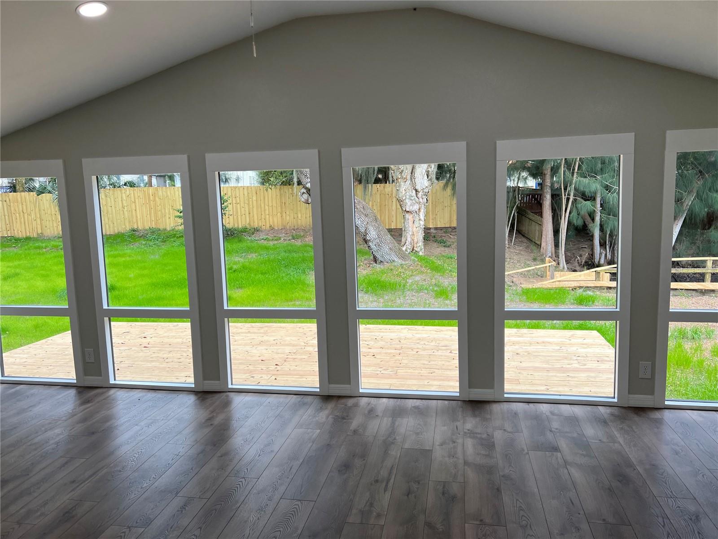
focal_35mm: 26
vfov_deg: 53.1
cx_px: 359
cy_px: 270
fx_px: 539
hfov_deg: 67.3
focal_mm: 5.7
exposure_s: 1/316
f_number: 1.5
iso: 50
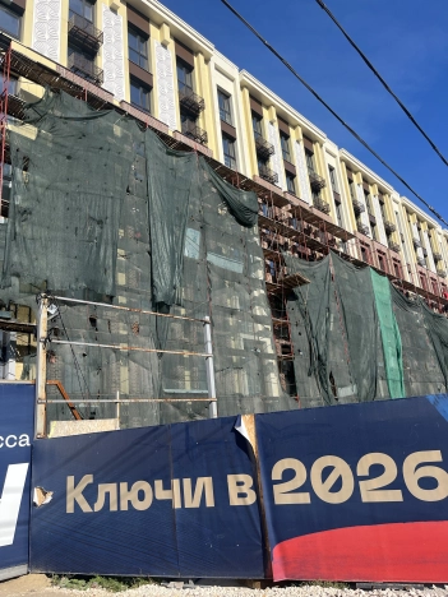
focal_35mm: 26
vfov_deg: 67.3
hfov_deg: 53.1
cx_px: 224
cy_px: 298
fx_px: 449
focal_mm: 5.1
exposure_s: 1/2899
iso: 50
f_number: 1.6
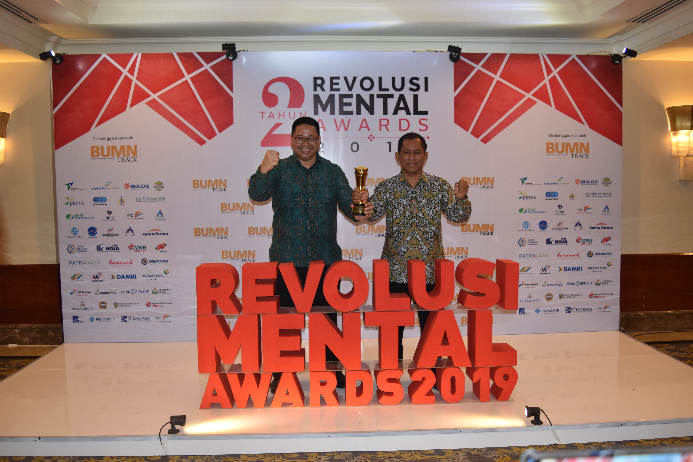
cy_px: 231
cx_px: 346
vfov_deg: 43.6
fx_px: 577
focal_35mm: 30
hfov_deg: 61.9
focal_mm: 20
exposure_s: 1/60
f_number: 3.8
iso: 800
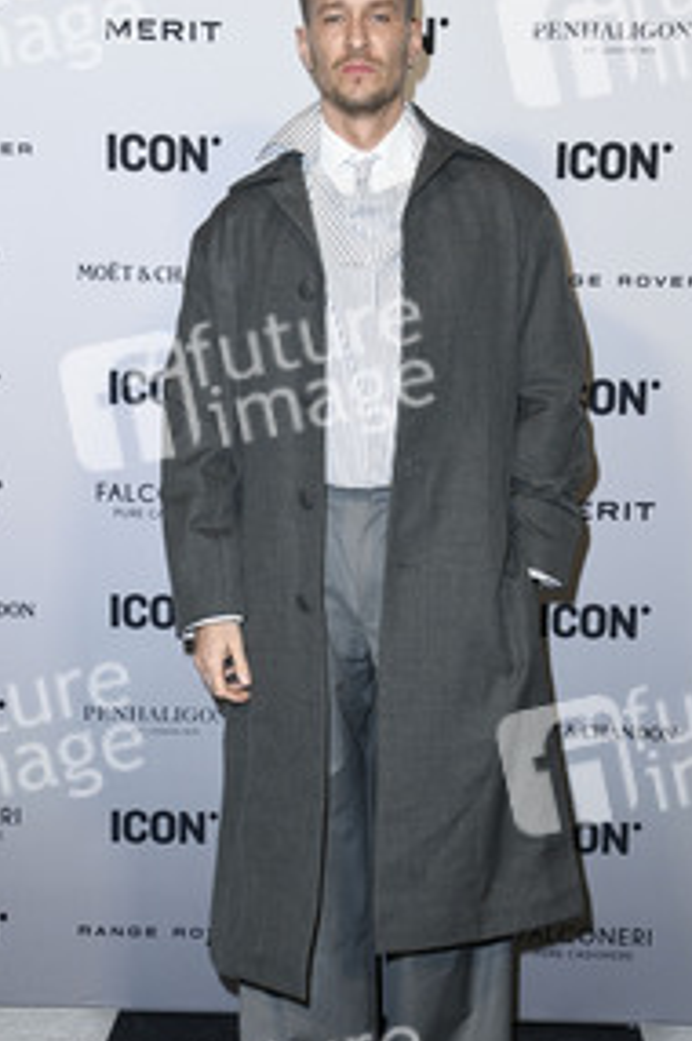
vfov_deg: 31.9
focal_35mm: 63
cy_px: 568
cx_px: 353
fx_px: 1821
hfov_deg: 21.5
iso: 1600
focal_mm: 45
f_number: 5.6
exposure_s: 1/250
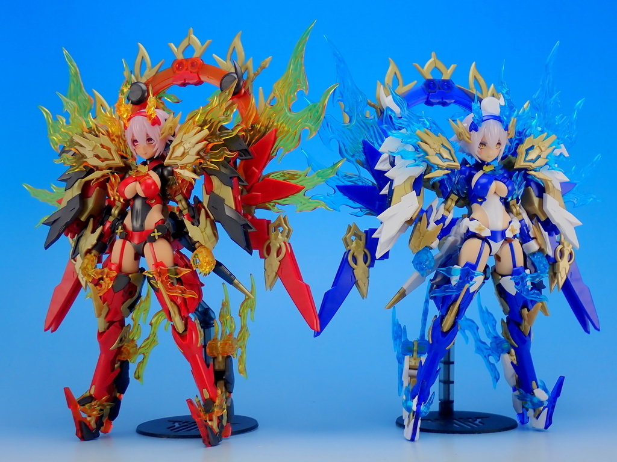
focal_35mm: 62
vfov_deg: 23.7
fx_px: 1105
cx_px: 308
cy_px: 231
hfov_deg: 31.2
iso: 100
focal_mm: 11.09
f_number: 3.6
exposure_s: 1/25
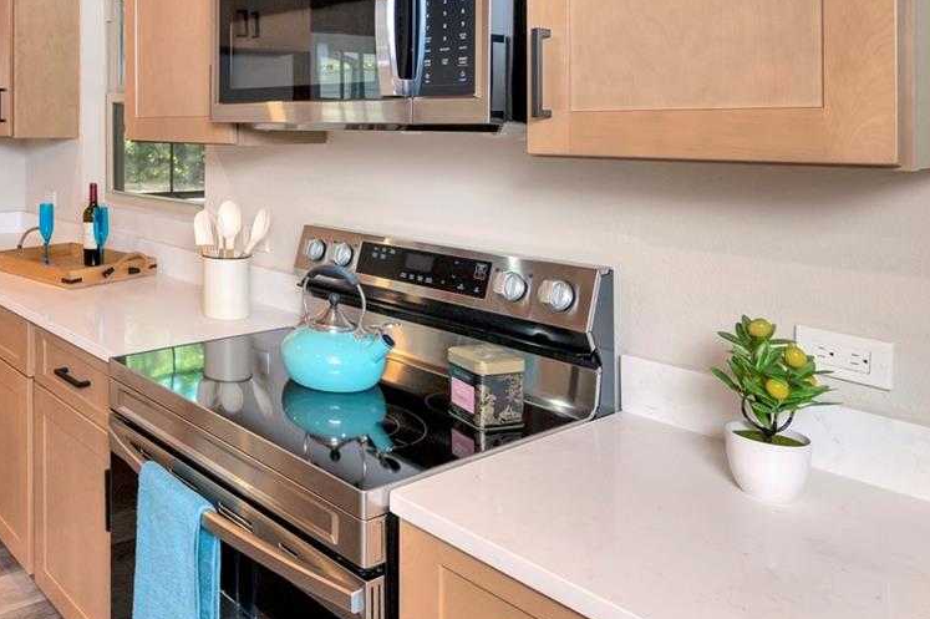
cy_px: 121
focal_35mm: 30
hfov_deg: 54.9
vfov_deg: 41.6
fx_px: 774
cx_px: 115
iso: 400
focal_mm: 14
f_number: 5.6
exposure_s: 1/60
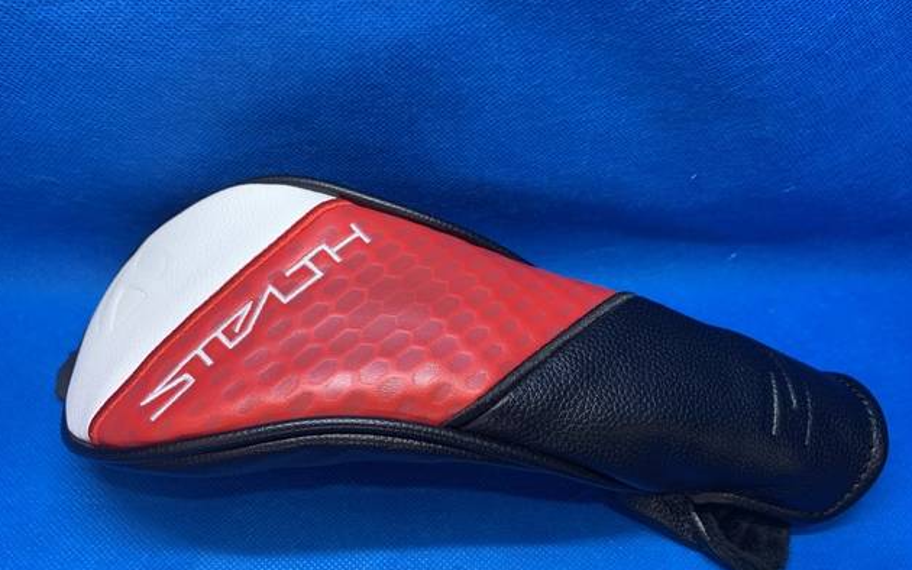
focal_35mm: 28
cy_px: 339
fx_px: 696
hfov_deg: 66.5
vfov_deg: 44.4
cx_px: 453
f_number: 1.8
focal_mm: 4.25
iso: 160
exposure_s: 1/60
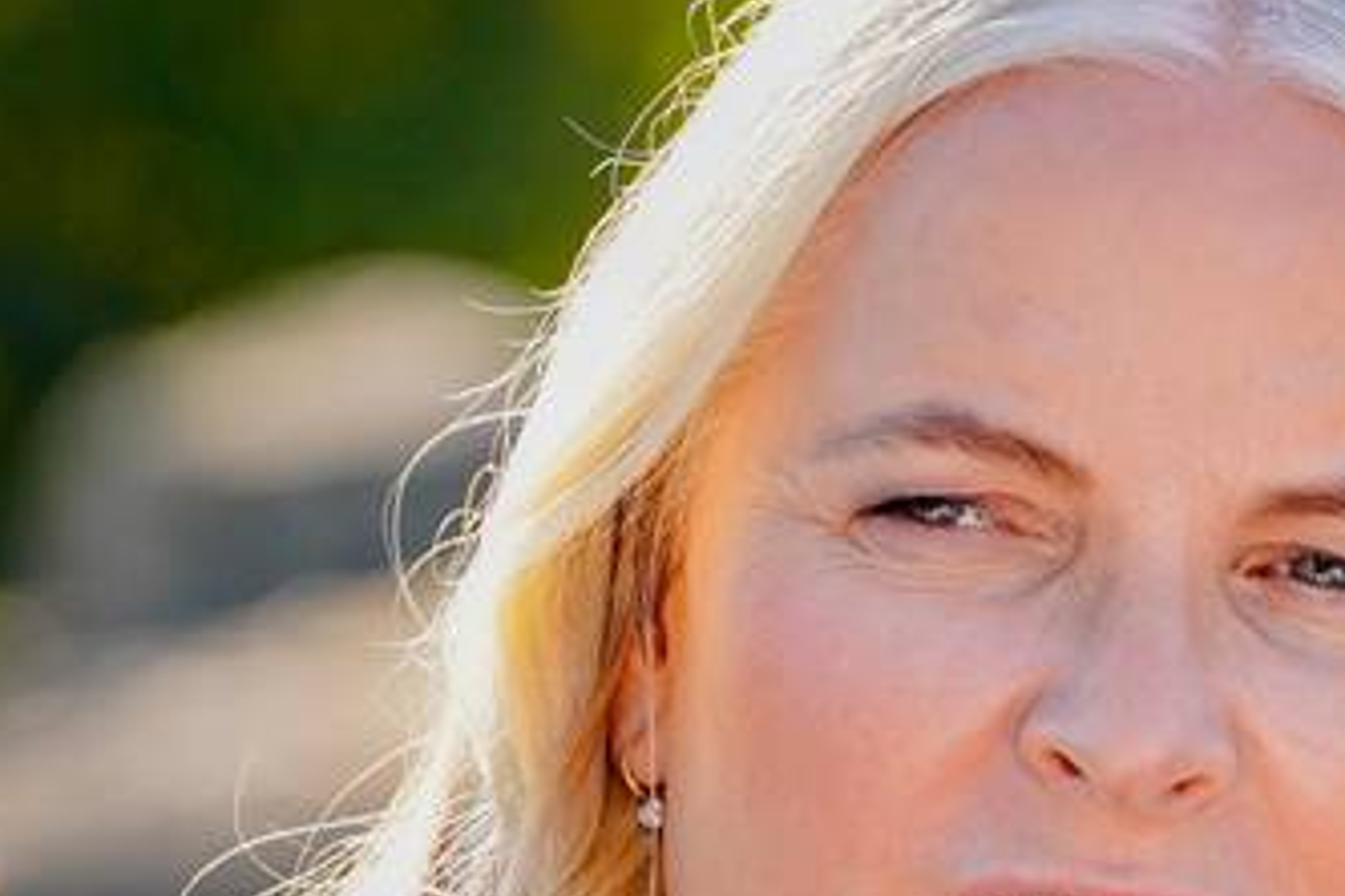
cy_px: 704
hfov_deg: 3.3
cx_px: 1389
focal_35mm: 630
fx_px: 23536
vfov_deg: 2.2
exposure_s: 1/1000
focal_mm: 200
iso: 1250
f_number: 6.3
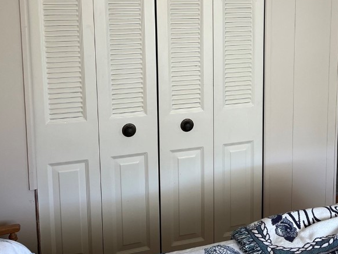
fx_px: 449
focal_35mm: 46
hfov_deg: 40.7
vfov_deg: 30.8
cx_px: 228
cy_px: 53
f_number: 1.6
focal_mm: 5.1
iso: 64
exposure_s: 1/120
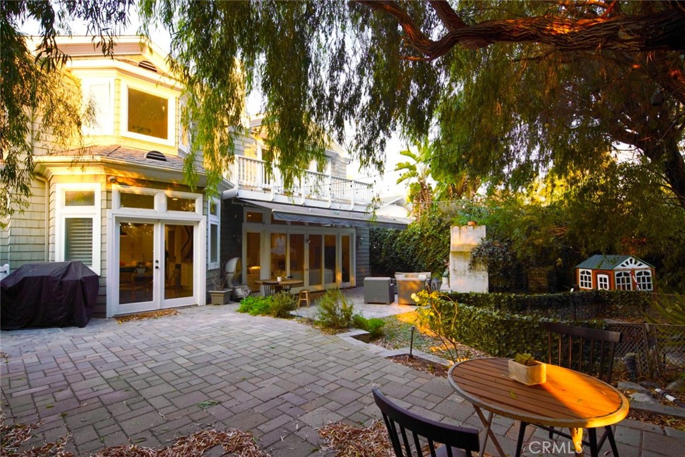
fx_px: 324
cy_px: 228
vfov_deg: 70.5
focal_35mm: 17
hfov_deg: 93.2
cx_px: 342
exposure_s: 1/60
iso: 500
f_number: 10
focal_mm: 17
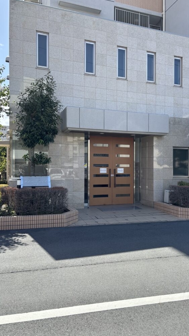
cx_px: 107
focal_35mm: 29
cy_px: 167
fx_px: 258
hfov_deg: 40.1
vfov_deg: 66.1
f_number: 1.6
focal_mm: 5.96
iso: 50
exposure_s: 1/1178
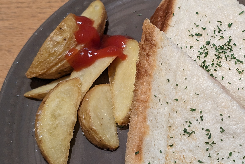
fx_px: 558
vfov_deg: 16.7
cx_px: 191
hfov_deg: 24.4
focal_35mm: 82
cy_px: 80
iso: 95
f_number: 1.68
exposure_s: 1/26.2
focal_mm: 6.9
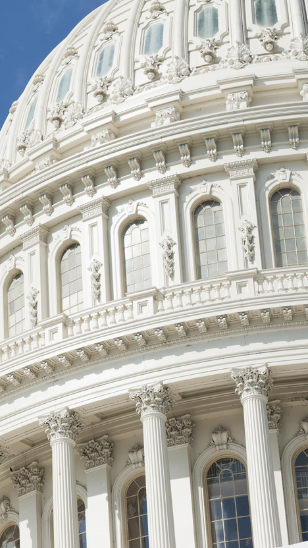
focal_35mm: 158
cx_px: -75
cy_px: 274
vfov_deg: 13.6
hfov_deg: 7.6
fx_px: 2294
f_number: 7.1
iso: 200
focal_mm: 100
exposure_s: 1/1600
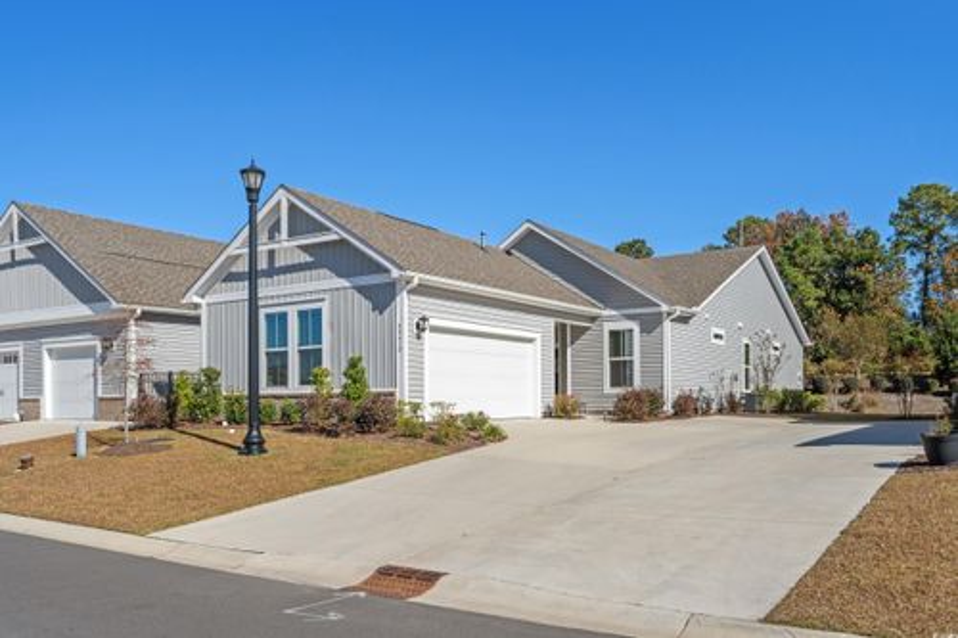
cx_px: 479
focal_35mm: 29
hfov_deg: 63.7
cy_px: 319
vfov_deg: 44.9
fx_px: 771
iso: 125
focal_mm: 29
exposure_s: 1/60
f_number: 8
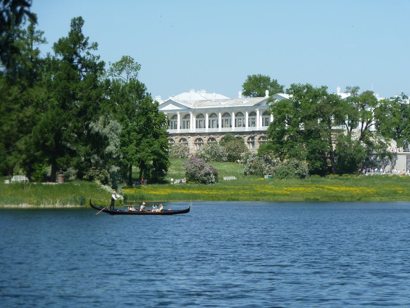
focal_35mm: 158
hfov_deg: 12.5
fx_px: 1871
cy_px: 154
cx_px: 205
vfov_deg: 9.4
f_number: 4.5
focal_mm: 25.9
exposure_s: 1/400
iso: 80
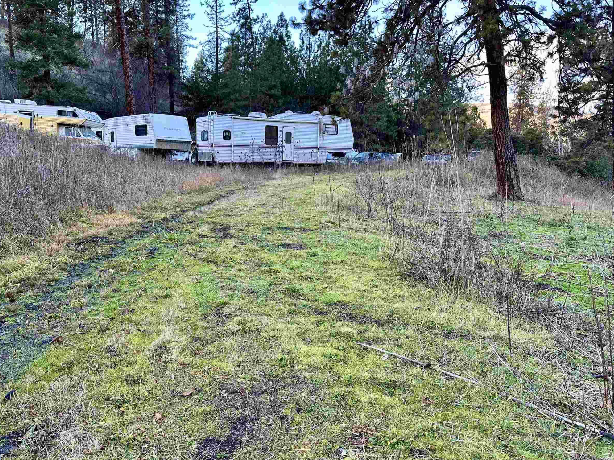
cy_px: 235
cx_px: 286
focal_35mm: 31
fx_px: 550
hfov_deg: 58.3
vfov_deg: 45.4
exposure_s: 1/251
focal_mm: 6.86
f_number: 1.78
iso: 80
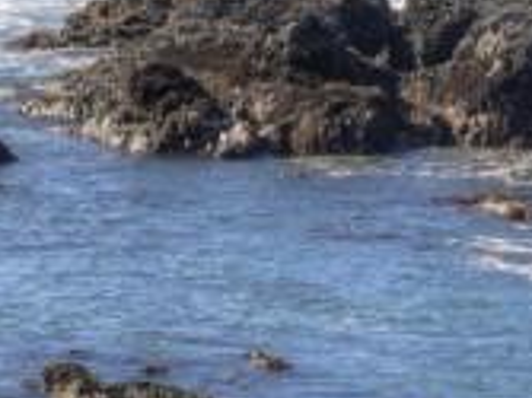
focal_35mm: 398
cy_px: 25
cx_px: -1180
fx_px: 6112
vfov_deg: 3.7
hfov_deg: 4.7
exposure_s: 1/800
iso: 200
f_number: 8
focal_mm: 60
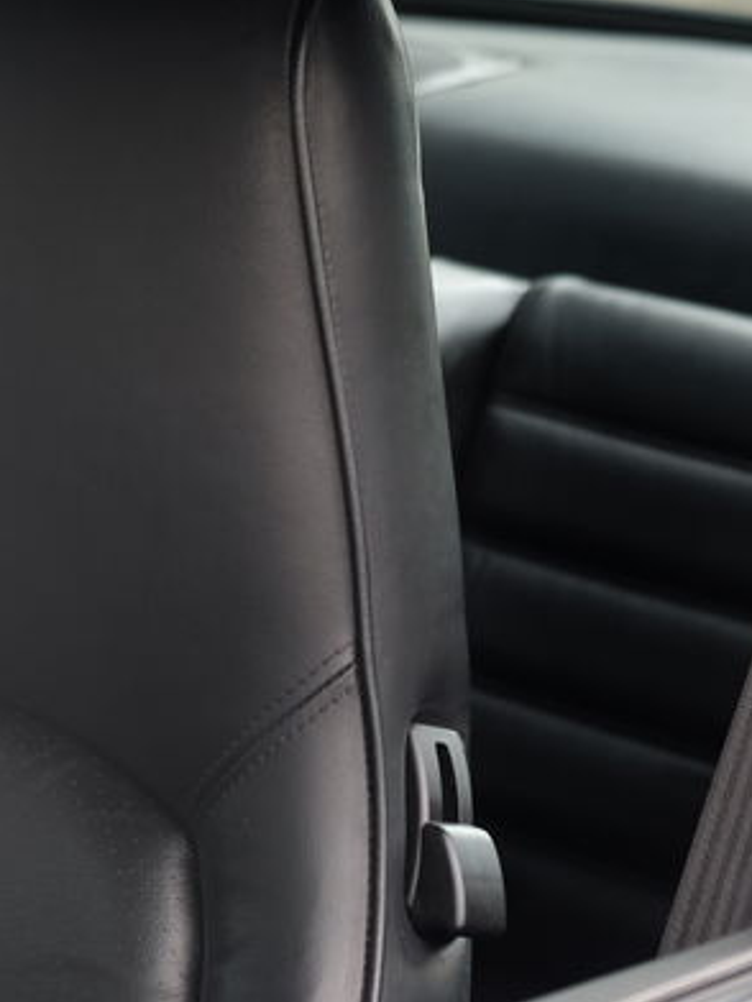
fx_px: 3766
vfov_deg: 15.2
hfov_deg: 11.3
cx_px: 77
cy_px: 532
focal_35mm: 130
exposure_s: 1/60
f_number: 4
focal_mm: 46.3
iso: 400
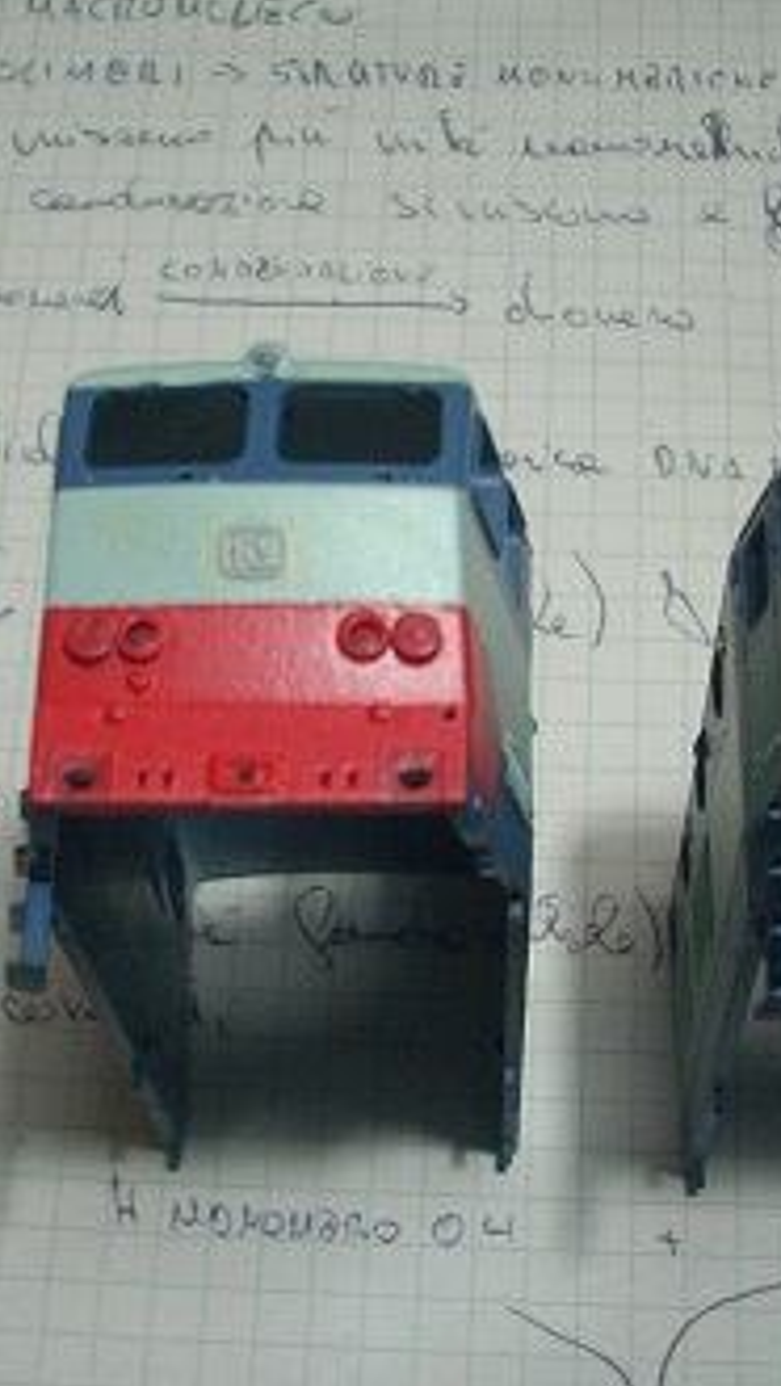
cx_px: 508
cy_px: 699
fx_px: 2242
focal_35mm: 61
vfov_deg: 34.3
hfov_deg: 19.7
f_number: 2.8
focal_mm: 6.2
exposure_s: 1/17.1
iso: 200
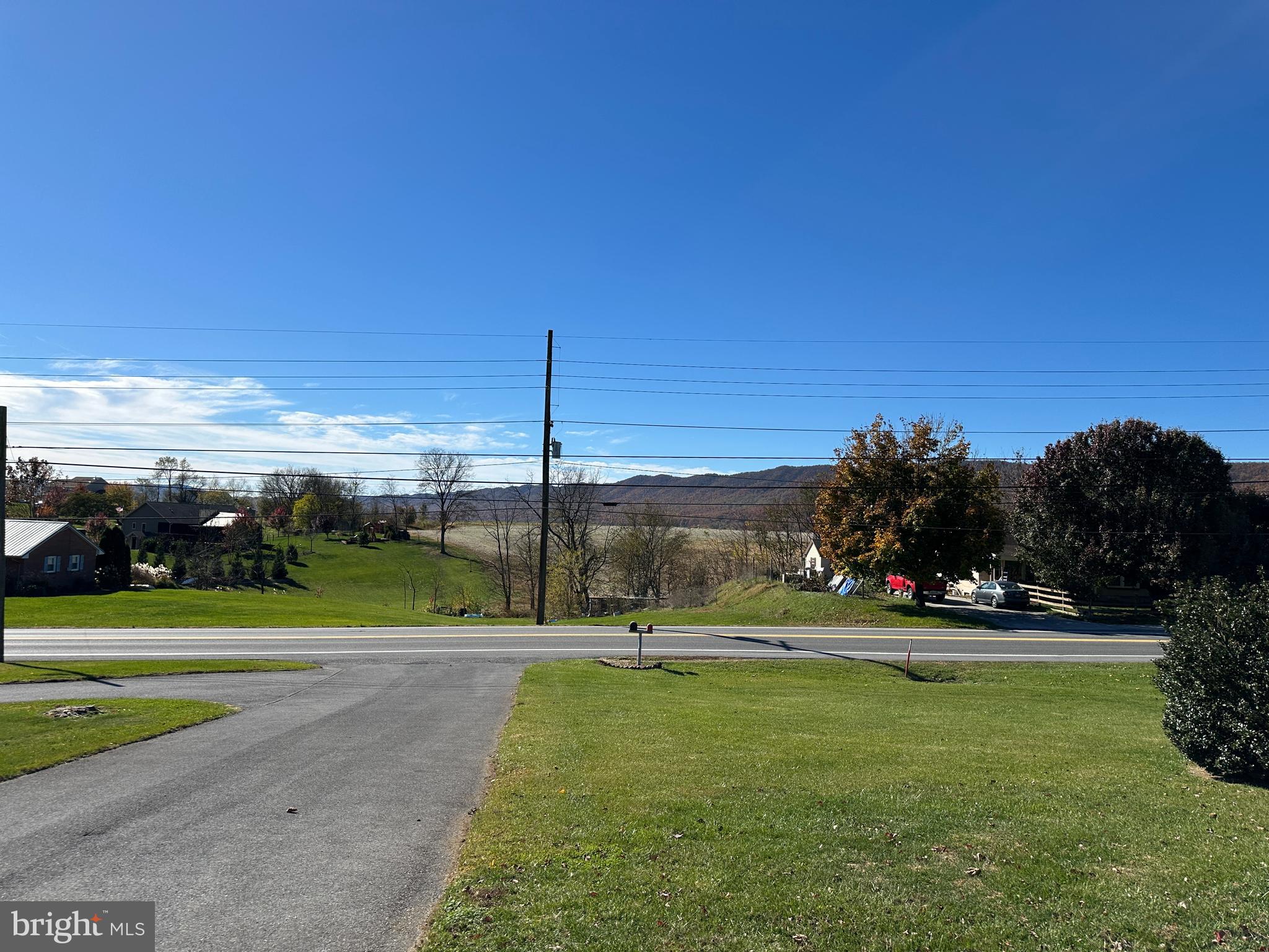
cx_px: 634
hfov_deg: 71.6
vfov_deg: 56.8
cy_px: 476
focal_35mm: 24
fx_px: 880
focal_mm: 6.86
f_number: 1.78
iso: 80
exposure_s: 1/5848
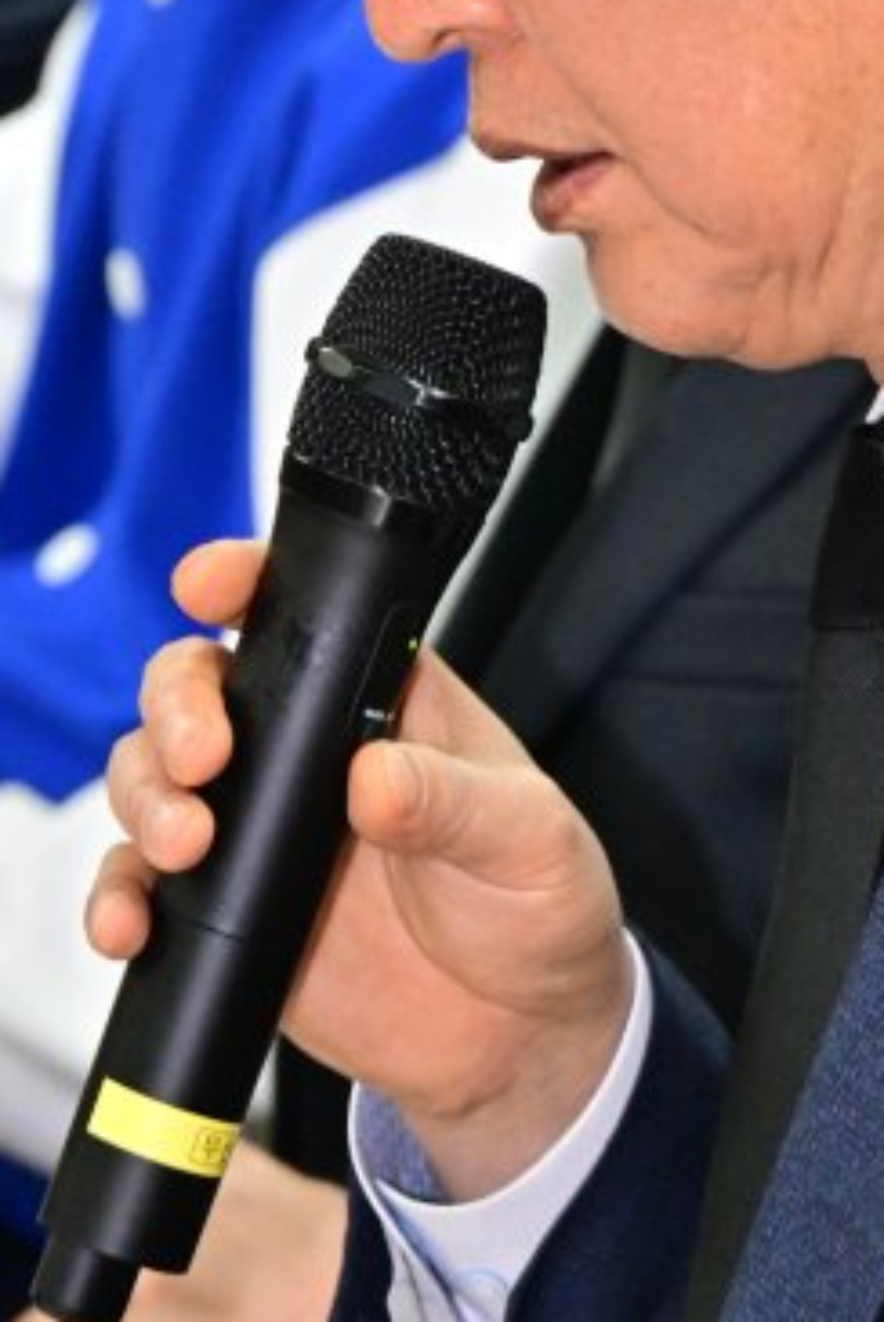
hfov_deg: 3.5
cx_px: -65
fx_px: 14484
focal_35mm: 394
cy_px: 91
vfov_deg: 5.2
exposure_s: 1/200
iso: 3200
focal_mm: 120
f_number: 6.7
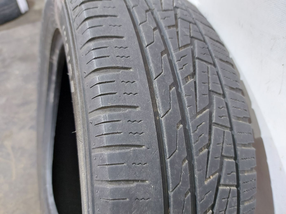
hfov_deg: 71.6
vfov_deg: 56.8
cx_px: 143
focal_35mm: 24
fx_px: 198
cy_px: 107
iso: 250
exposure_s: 1/25
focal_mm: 5.23
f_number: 1.8
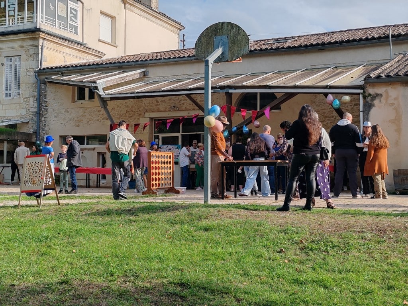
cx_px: 204
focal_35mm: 54
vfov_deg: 27.0
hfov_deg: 35.5
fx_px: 636
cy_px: 153
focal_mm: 6.12
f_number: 1.9
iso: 50
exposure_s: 1/740
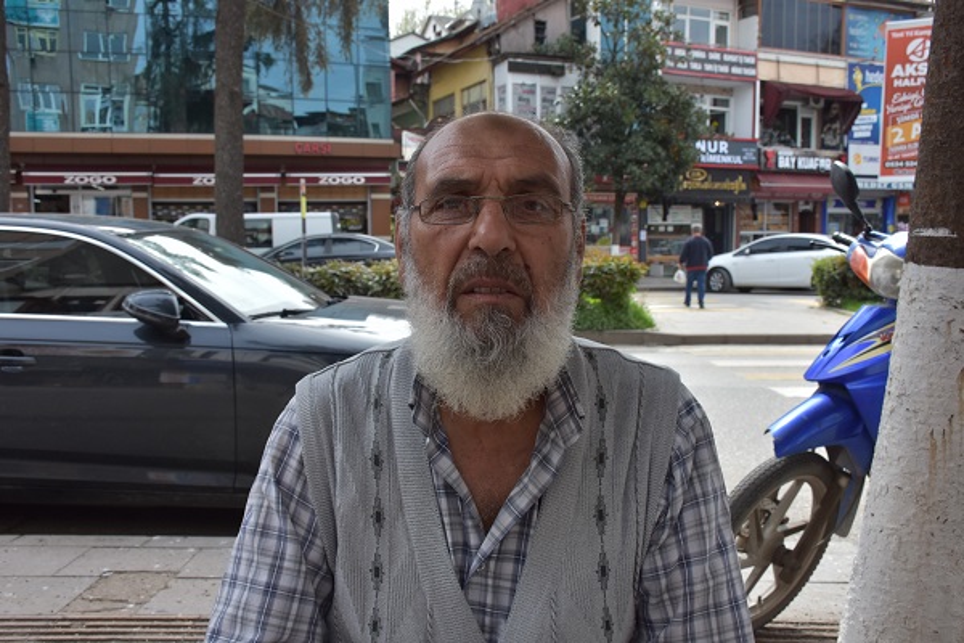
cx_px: 482
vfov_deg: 38.4
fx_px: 924
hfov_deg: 55.1
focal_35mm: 34
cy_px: 322
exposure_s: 1/500
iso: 450
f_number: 8
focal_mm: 23
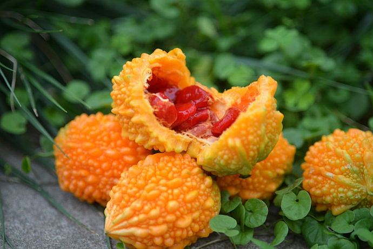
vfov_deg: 13.0
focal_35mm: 105
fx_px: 1088
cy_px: 124
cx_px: 186
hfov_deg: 19.5
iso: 200
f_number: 4
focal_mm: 105
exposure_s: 1/125
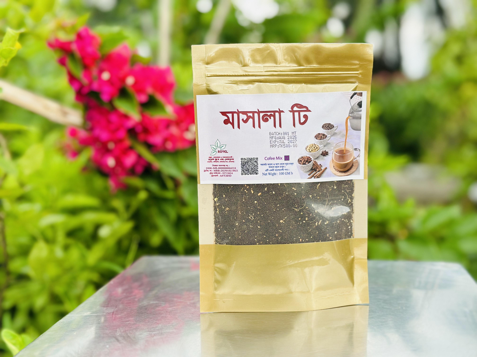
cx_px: 238
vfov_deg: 30.3
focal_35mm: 48
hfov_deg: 39.7
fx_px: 661
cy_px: 178
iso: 80
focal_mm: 6.86
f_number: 1.78
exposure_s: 1/188
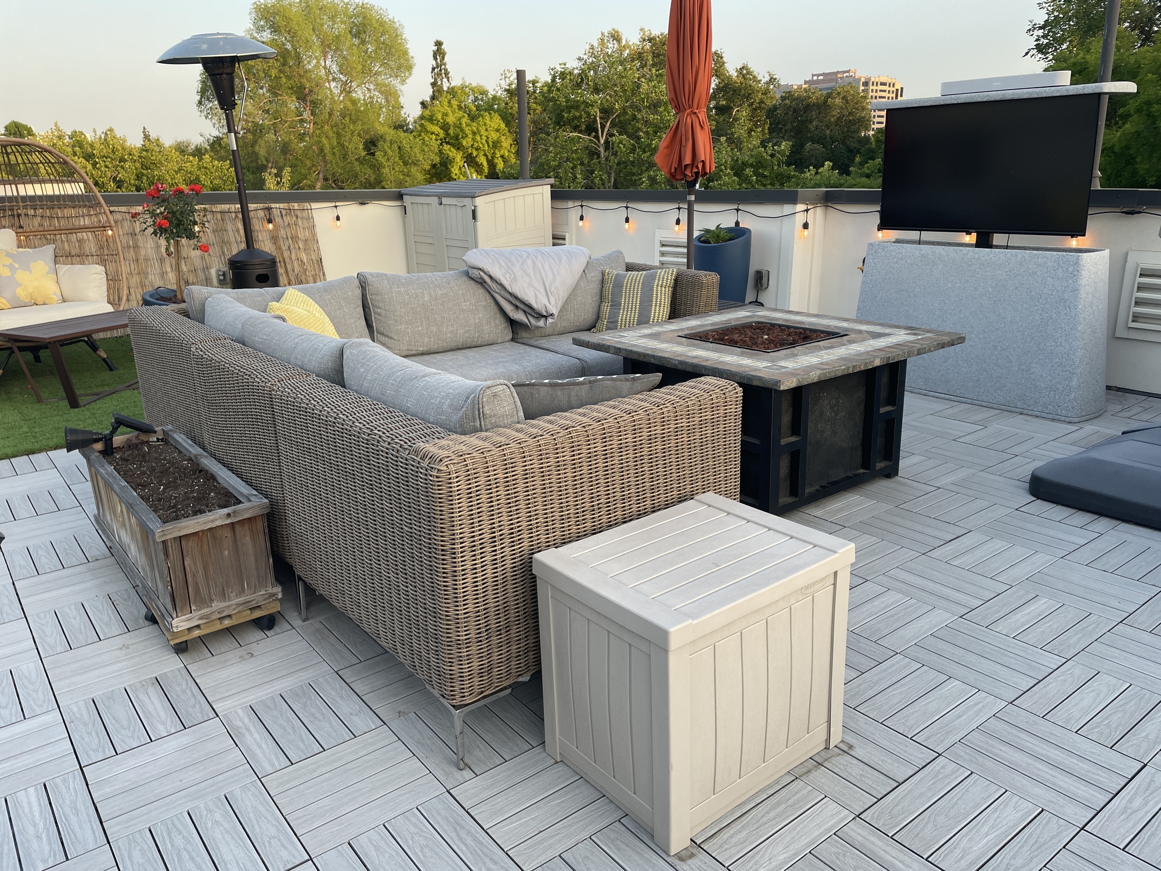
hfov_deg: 67.3
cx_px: 580
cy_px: 436
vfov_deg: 53.1
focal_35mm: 26
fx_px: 872
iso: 32
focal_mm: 4.2
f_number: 1.6
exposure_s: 1/310
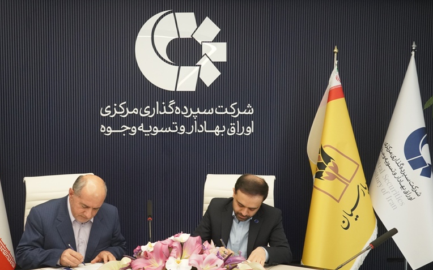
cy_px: 171
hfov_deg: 48.0
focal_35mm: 41
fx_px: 484
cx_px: 177
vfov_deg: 31.1
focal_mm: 30
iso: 5000
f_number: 5.6
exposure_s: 1/125
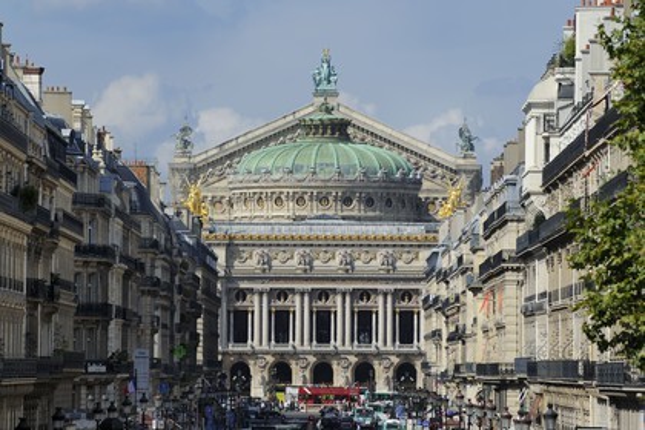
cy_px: 215
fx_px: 5375
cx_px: 322
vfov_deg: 4.6
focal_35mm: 300
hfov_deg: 6.9
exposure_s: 1/320
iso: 200
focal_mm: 300
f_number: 10
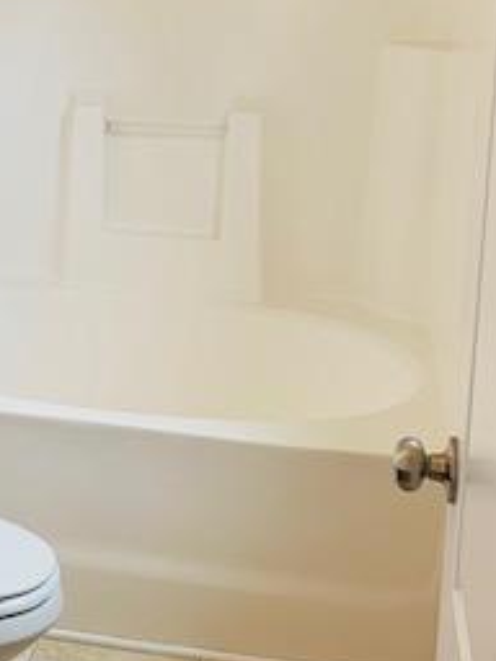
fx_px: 1242
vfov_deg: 29.4
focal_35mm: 65
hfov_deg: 21.9
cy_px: 178
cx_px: 18
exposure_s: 1/60
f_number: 1.8
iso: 100
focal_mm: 4.25
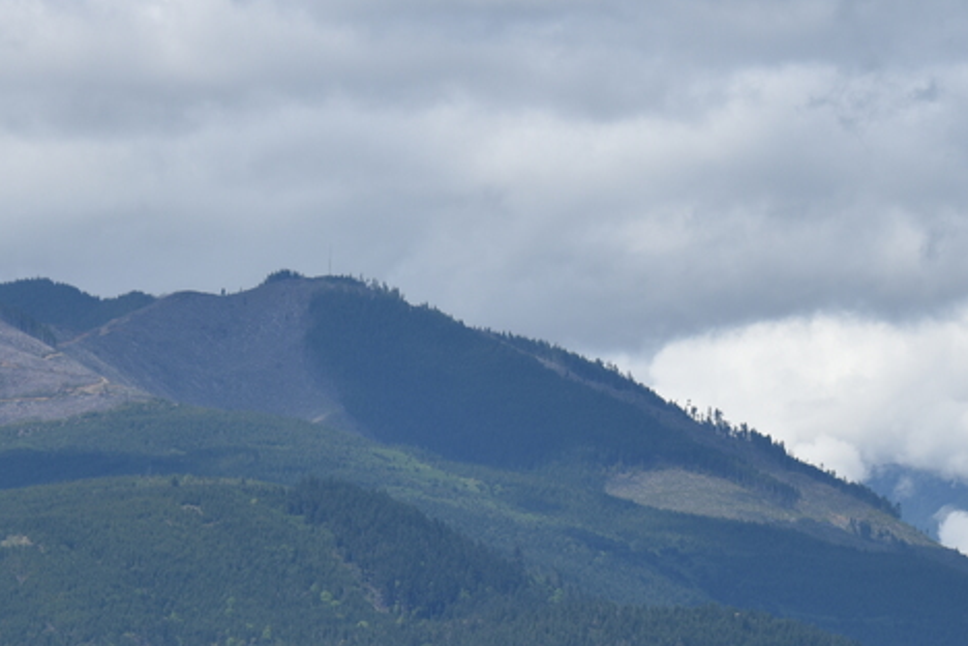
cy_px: 675
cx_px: 387
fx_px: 7206
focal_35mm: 268
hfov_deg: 7.7
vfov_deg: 5.1
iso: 100
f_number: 9
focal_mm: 98
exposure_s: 1/320
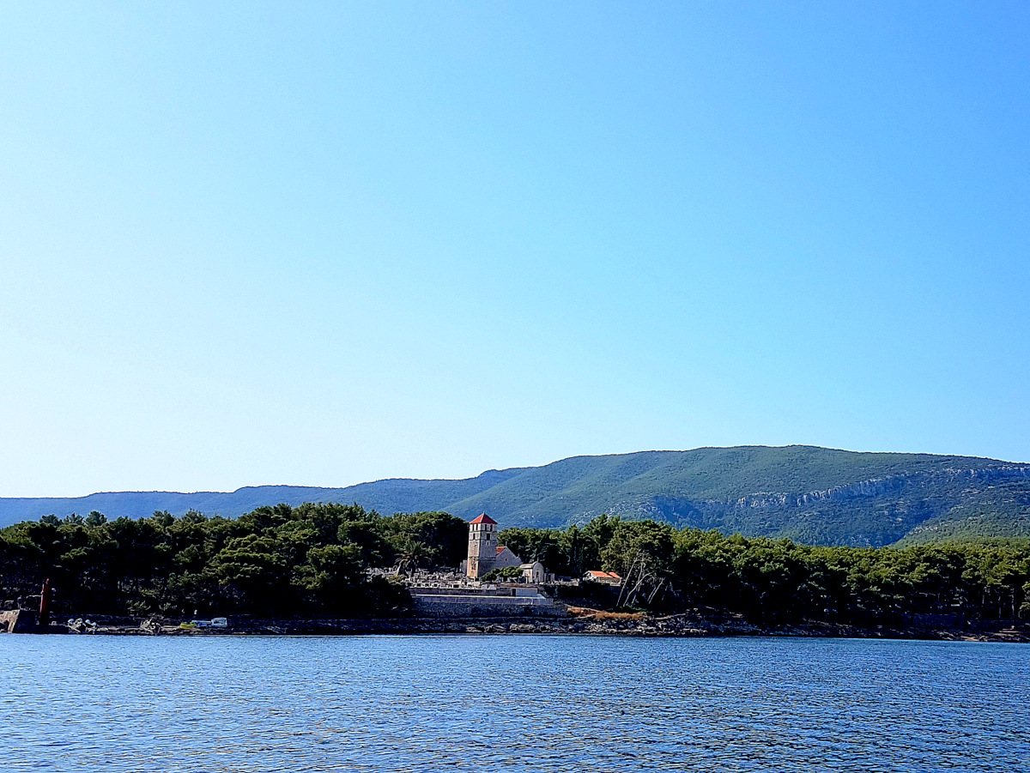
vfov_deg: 53.1
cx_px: 515
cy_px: 386
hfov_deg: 67.3
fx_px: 774
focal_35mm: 26
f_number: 1.7
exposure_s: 1/3968
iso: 40
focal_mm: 4.2
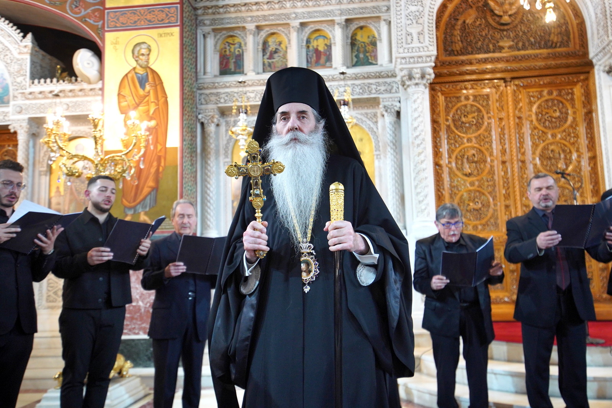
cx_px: 306
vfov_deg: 43.6
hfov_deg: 61.9
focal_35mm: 30
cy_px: 204
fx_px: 510
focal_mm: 30
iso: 1250
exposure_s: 1/160
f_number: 3.2
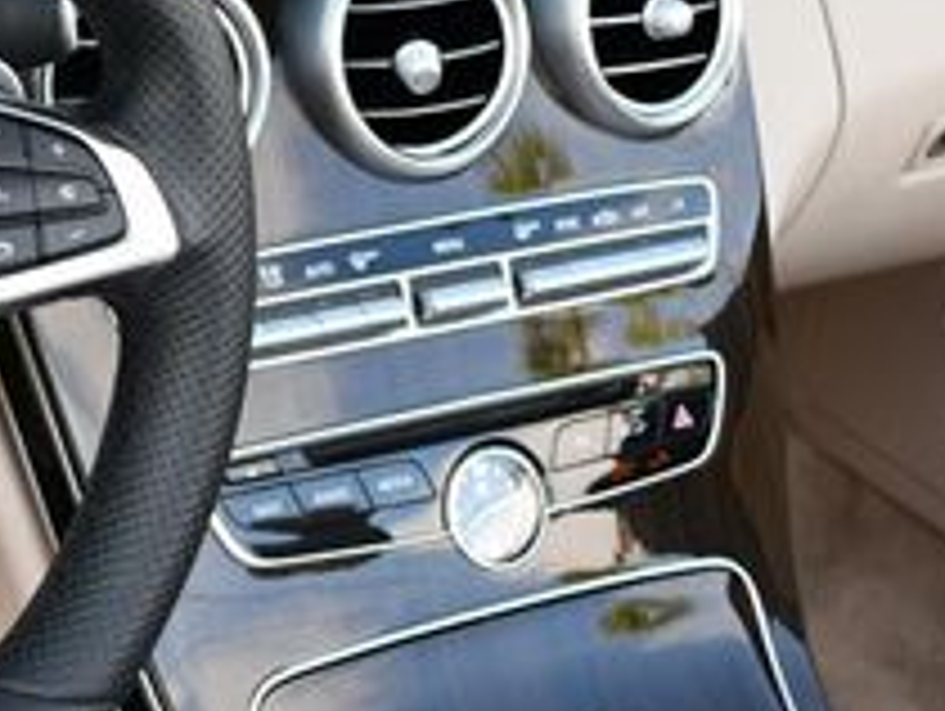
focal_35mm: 129
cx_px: -108
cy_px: 256
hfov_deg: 14.9
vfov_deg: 11.5
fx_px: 3526
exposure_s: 1/250
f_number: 4
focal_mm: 22
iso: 400
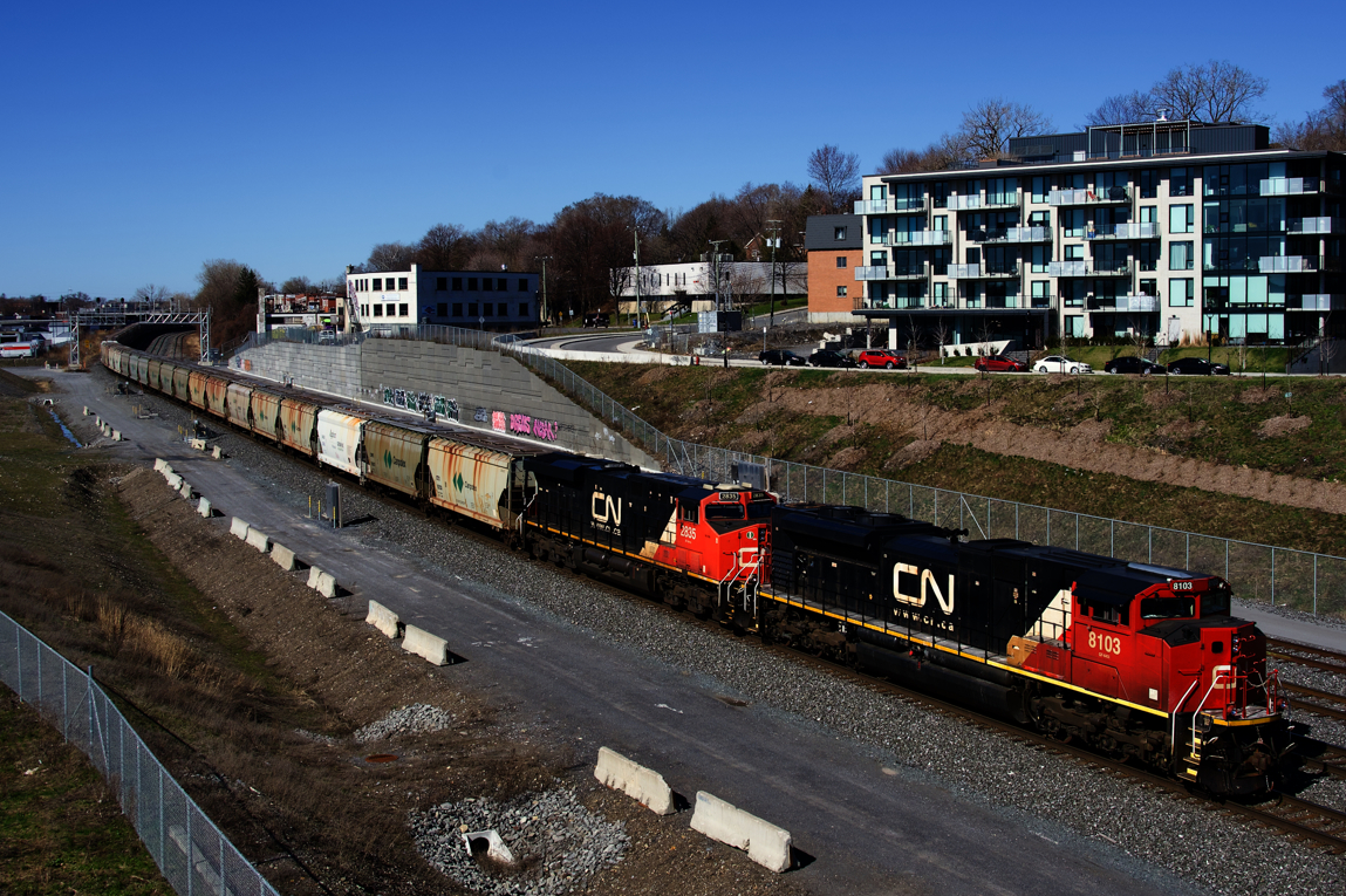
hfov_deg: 49.5
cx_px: 731
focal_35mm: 39
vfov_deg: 34.2
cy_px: 451
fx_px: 1457
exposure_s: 1/640
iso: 200
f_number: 8
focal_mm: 35
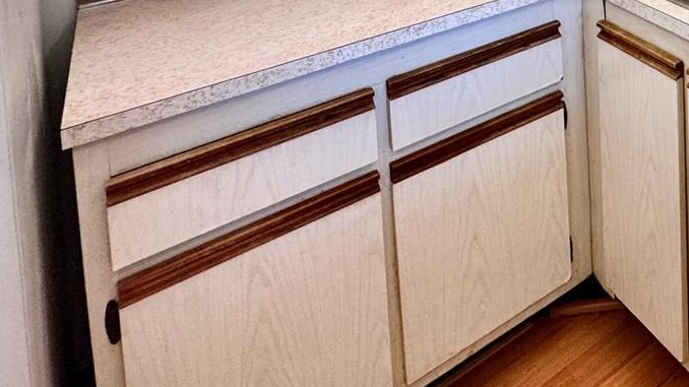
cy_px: -218
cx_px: 759
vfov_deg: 24.3
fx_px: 658
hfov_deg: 43.0
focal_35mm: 36
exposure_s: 1/120
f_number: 2.2
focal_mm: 2.22
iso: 125
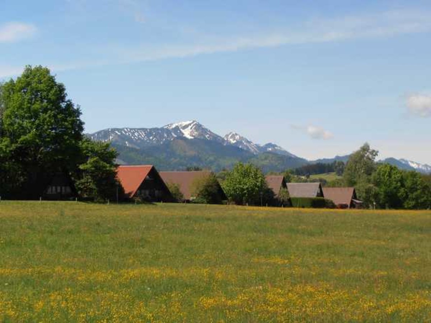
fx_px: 1096
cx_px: 216
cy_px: 162
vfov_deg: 16.8
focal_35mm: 88
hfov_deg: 22.3
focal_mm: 15.51
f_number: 5.1
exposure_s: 1/640
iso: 80
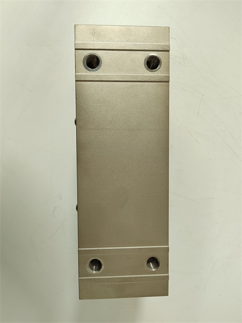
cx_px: 121
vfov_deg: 73.9
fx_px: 214
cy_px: 162
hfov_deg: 58.9
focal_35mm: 23
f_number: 1.9
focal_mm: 5.52
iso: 1463
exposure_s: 1/50
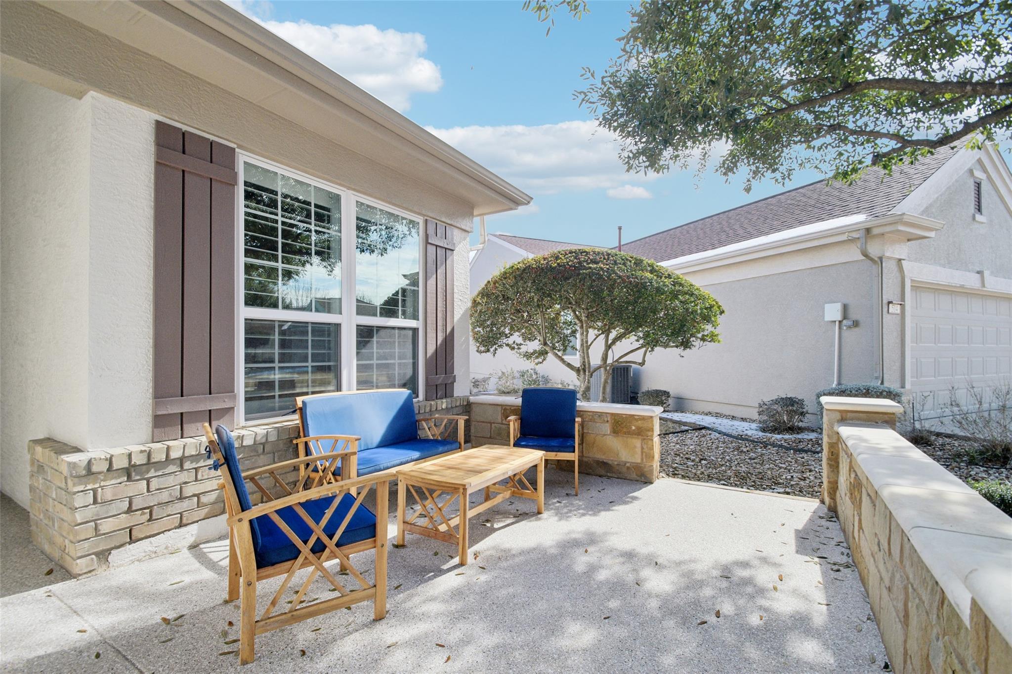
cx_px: 506
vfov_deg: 77.3
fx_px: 422
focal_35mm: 15
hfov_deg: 100.4
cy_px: 337
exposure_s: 1/400
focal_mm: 10
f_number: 8
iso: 400
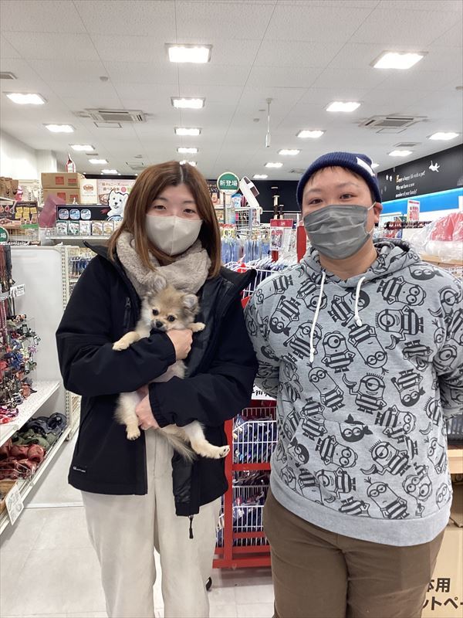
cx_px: 232
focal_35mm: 31
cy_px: 309
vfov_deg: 58.4
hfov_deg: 45.4
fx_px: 553
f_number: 2.4
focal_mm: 3.3
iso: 80
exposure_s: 1/50
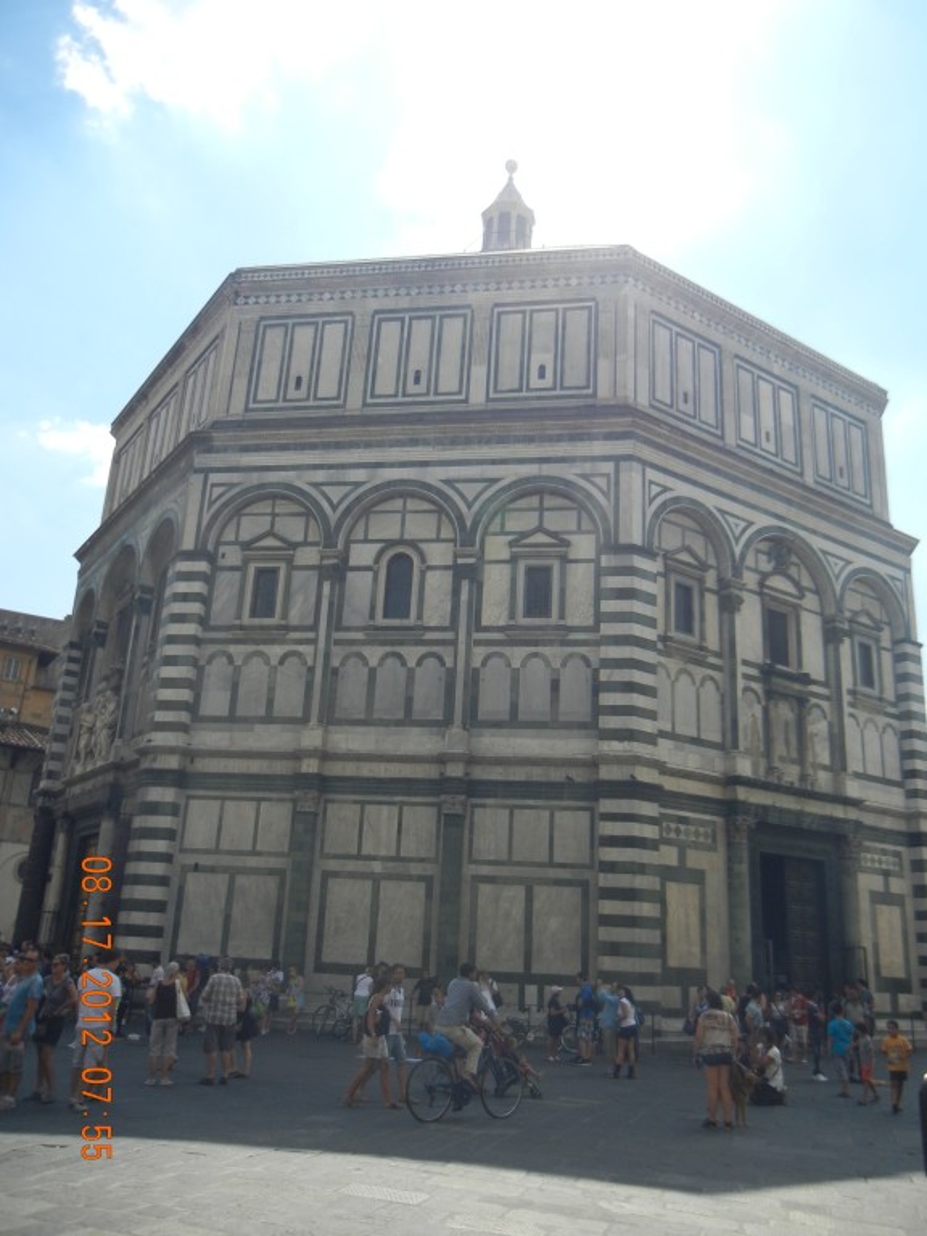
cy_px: 618
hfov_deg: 46.8
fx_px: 1071
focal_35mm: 30
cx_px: 464
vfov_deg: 60.0
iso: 160
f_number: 7
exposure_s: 1/392
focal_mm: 5.4
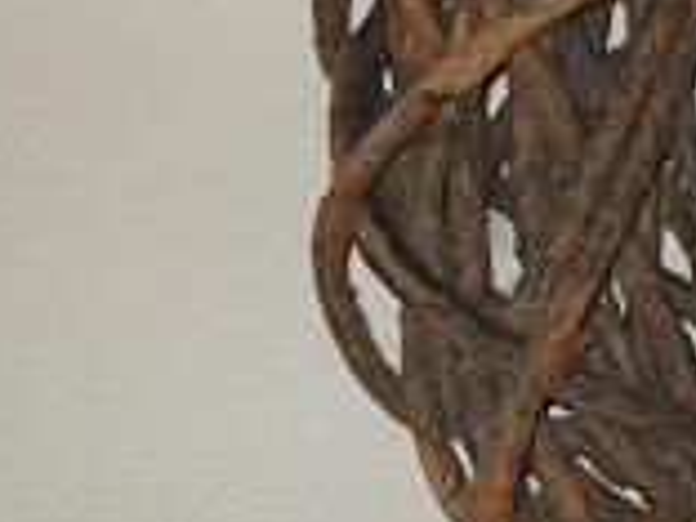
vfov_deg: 13.9
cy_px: -22
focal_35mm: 105
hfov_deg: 17.8
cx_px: 841
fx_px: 2111
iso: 200
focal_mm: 6.2
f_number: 2.8
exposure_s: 1/45
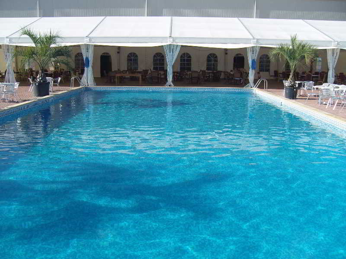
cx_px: 173
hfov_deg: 54.0
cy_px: 130
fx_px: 340
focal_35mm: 34
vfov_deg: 41.8
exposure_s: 1/250
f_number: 7
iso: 100
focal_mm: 7.3
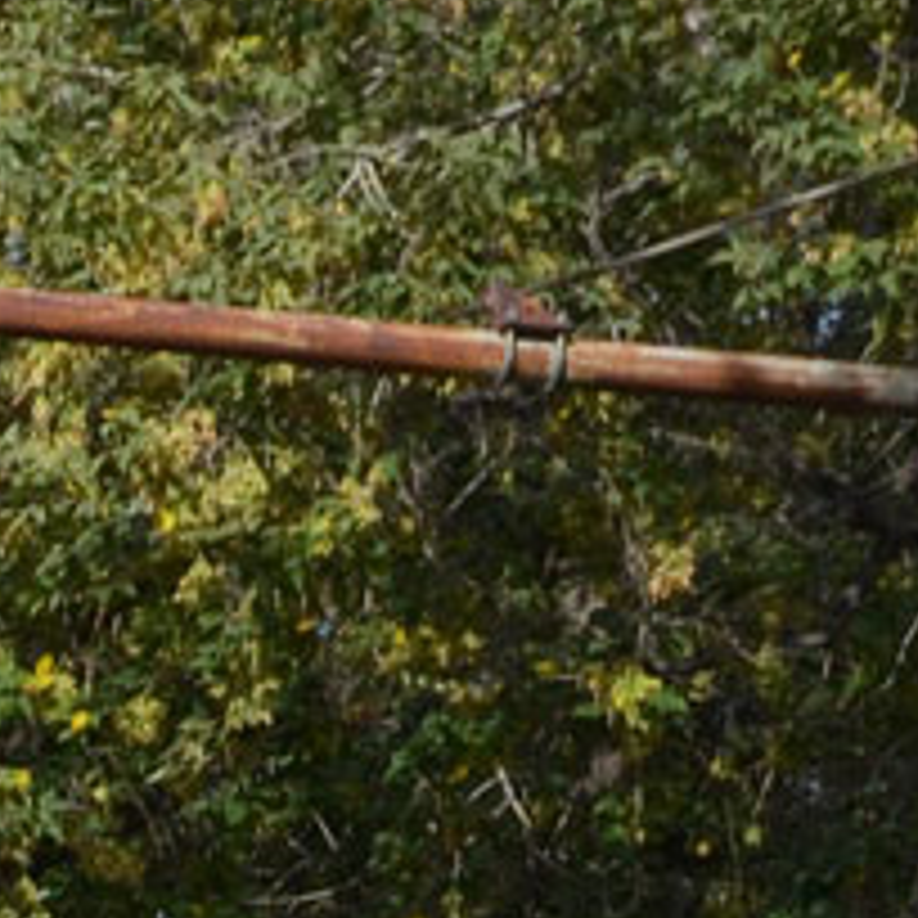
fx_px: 12605
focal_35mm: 420
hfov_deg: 4.1
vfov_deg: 4.1
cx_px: -729
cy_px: 2128
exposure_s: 1/1600
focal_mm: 45
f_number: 6.3
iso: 400
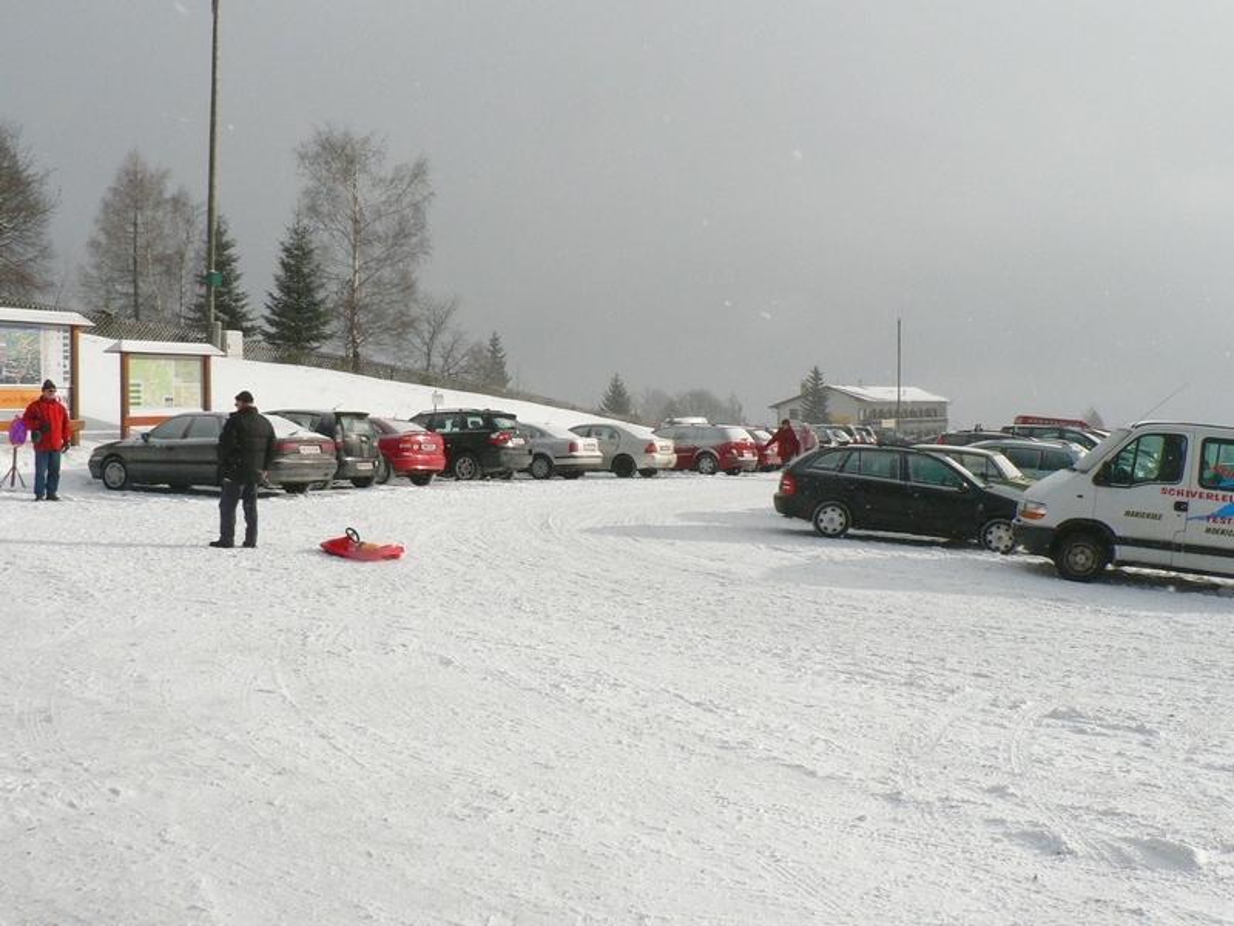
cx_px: 617
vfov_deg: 39.7
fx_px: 1283
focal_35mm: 36
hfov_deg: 51.4
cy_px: 463
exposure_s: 1/640
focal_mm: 6
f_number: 8
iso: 200
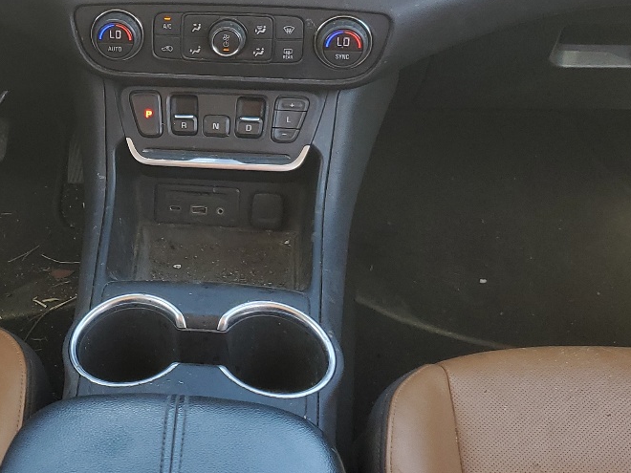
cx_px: 121
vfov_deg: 23.0
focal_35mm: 63
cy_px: 103
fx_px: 1148
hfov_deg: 30.0
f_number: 1.5
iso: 50
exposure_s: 1/141
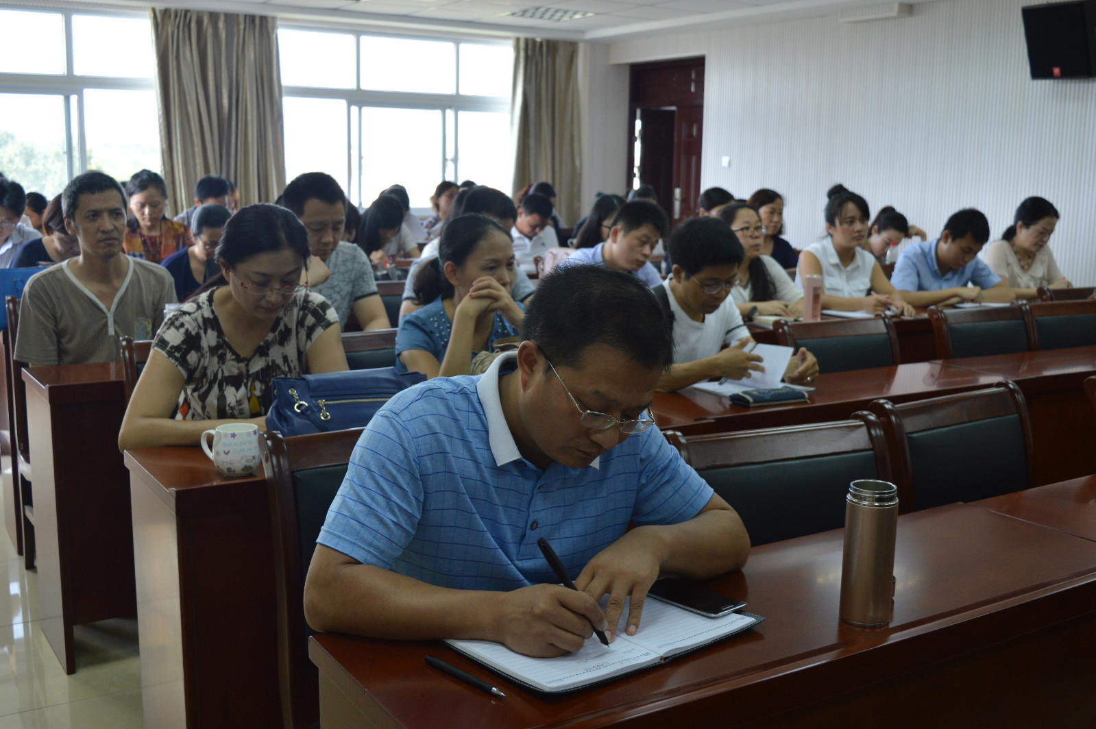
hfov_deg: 51.3
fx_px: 1141
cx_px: 548
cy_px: 364
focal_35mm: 38
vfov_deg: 35.4
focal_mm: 25
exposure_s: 1/100
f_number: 5
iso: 400
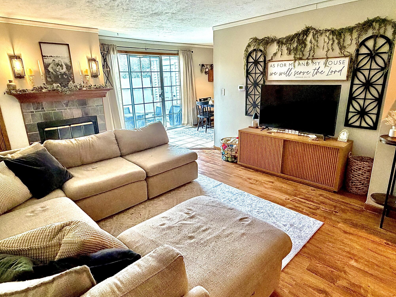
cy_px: 146
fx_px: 240
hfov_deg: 79.0
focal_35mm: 21
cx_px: 202
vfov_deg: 63.4
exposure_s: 1/60
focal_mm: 2.22
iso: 500
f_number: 2.2
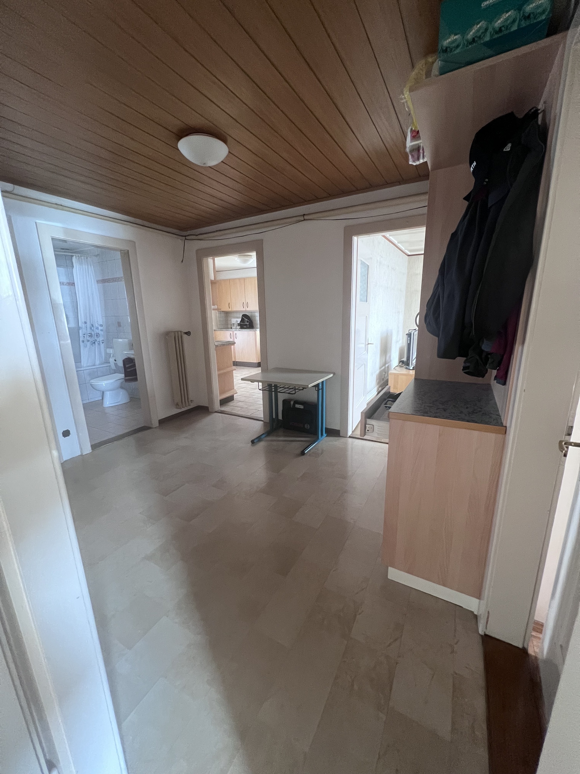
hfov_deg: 89.9
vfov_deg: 106.2
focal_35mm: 13
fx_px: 290
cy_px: 387
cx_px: 290
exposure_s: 1/60
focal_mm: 1.57
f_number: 1.8
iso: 400
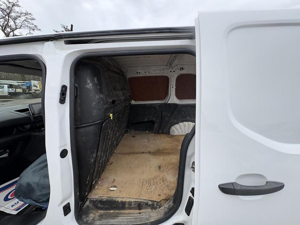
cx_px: 150
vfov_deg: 85.7
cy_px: 112
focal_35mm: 14
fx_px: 121
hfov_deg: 102.1
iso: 64
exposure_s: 1/312
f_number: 2.2
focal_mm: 2.22
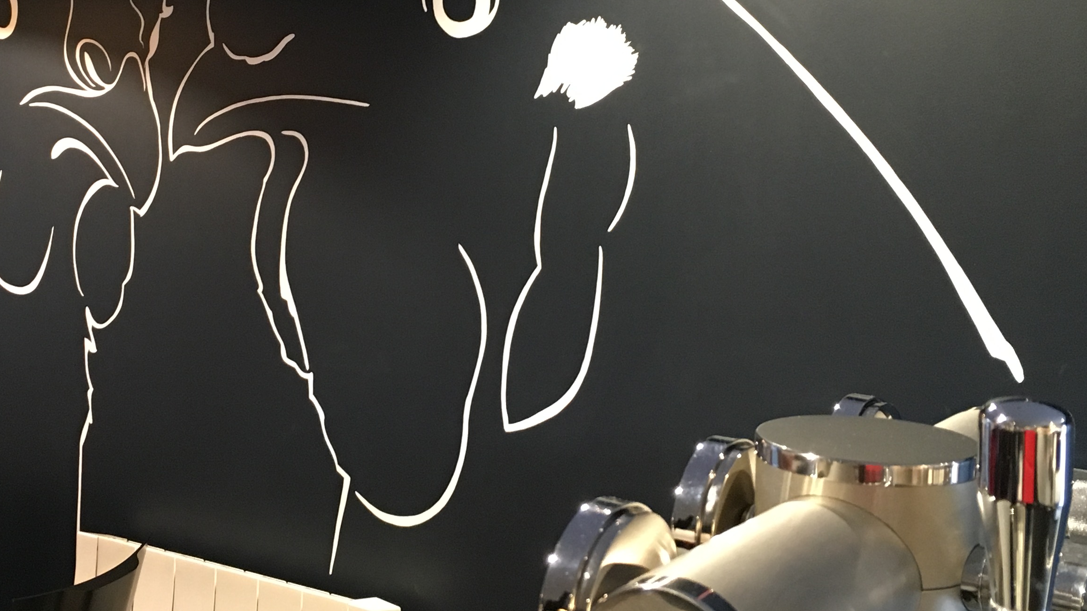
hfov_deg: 37.7
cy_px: 138
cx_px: 430
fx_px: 1585
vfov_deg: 21.6
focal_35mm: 55
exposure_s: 1/20
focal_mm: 4.15
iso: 200
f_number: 2.2
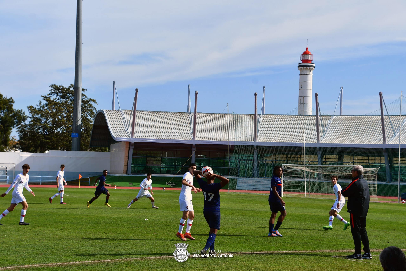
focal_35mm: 78
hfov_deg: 26.0
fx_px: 880
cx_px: 203
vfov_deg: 17.5
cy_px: 136
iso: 200
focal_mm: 52
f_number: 8
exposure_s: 1/640
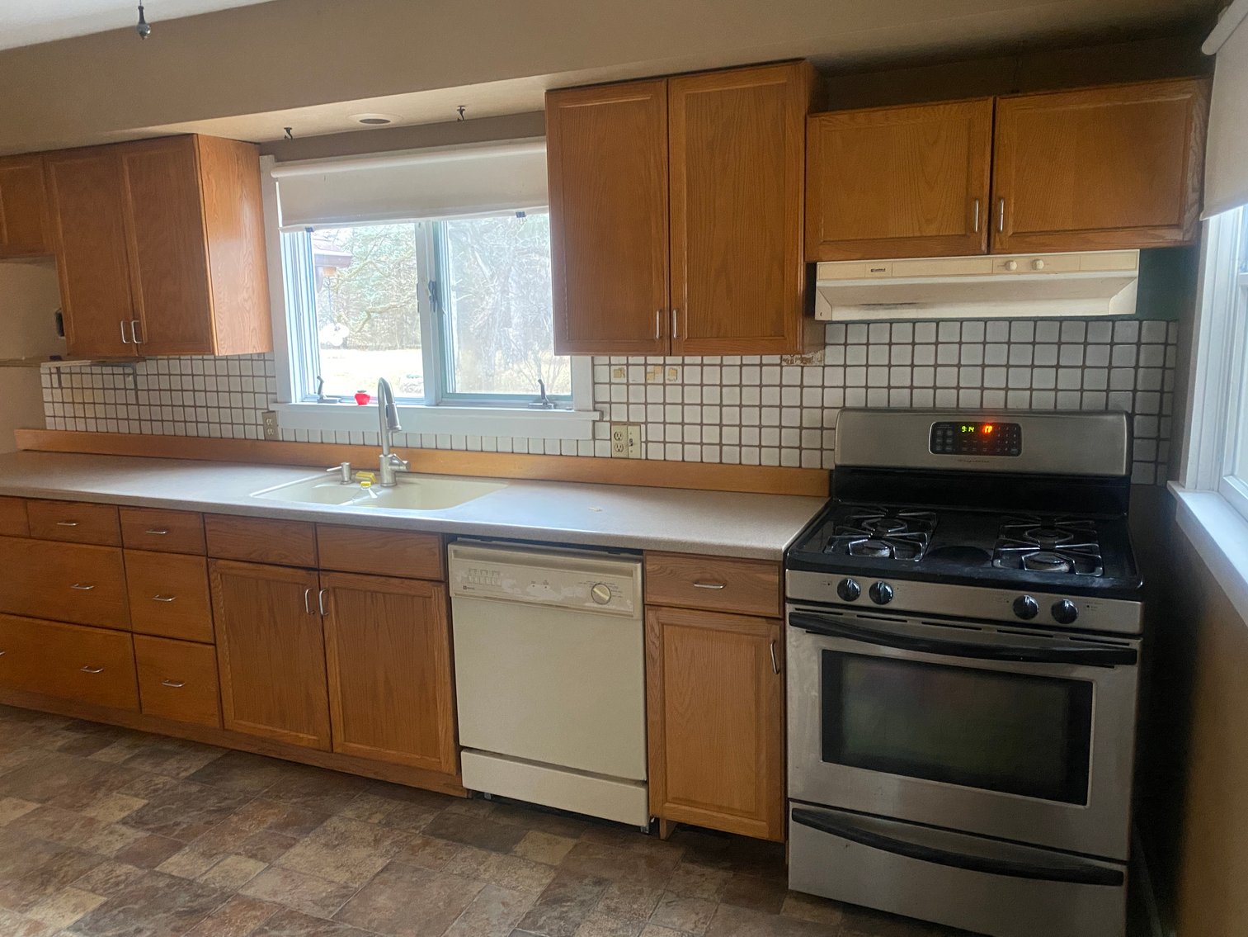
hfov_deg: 67.3
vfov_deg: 53.1
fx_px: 937
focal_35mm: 26
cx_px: 624
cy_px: 468
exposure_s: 1/40
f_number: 1.8
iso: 500
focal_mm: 4.25
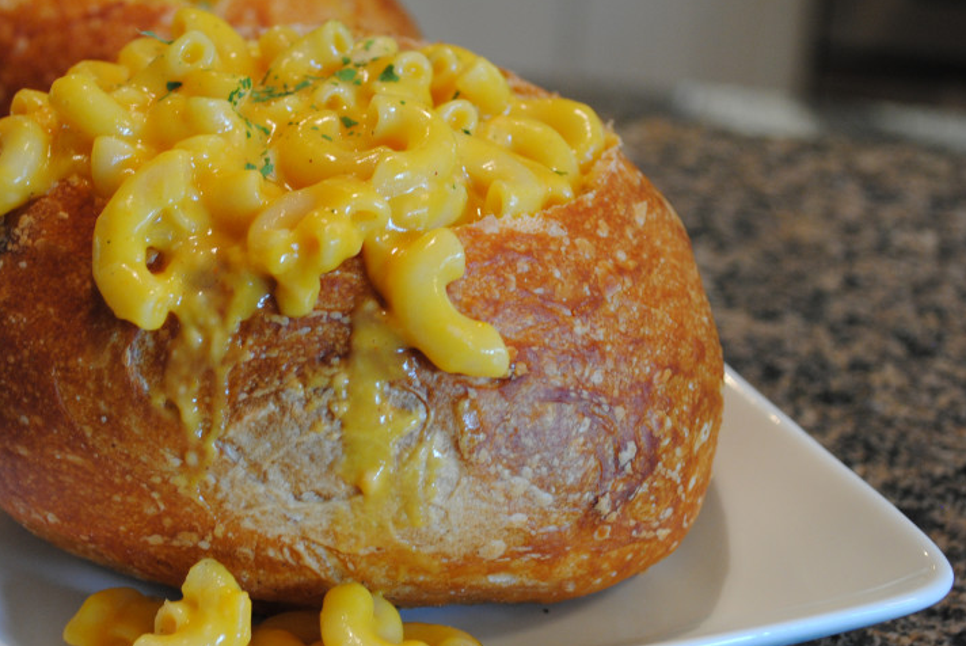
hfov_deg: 24.5
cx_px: 277
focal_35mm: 82
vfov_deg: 16.7
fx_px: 2202
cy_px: 316
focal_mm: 38
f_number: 5
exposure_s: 1/20
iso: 400
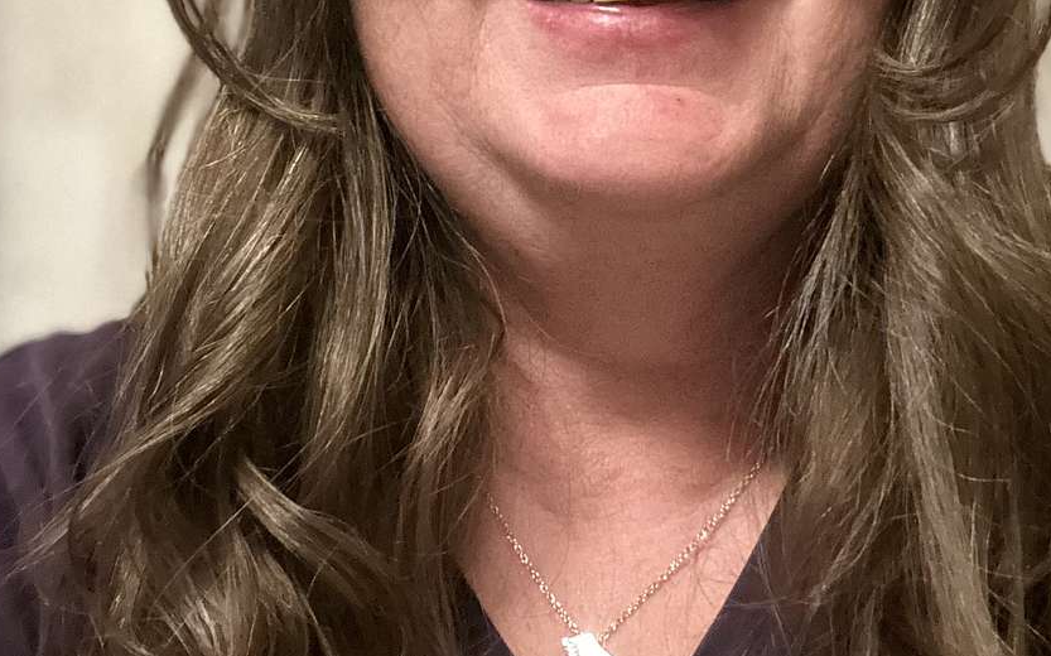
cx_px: 584
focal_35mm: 55
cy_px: 100
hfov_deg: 36.9
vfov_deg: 23.1
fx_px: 1575
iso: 640
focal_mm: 2.69
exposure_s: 1/14
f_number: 1.9
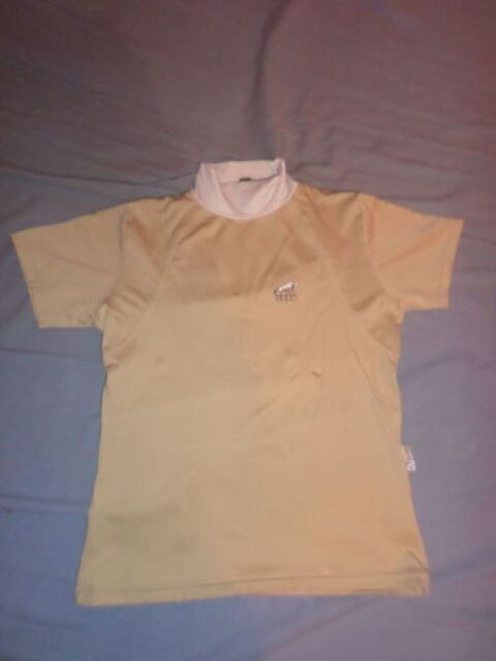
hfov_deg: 54.9
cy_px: 330
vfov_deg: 69.4
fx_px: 478
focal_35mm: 25
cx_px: 248
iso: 400
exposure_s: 1/8
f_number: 2.5
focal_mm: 4.5
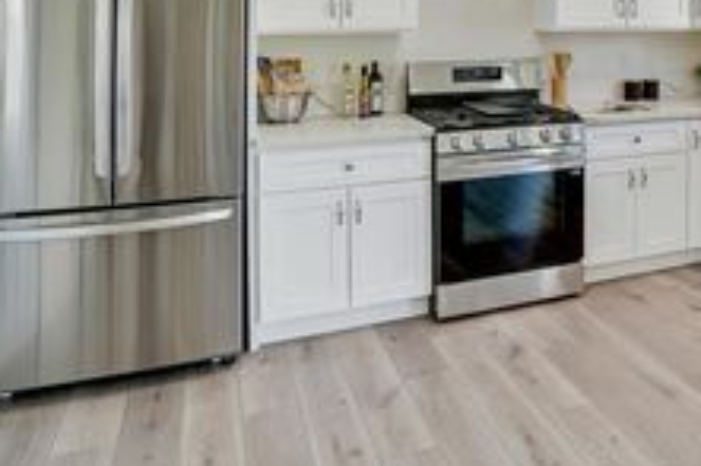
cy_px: 100
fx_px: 662
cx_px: 606
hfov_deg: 50.7
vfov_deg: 37.6
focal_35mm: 34
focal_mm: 10
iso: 100
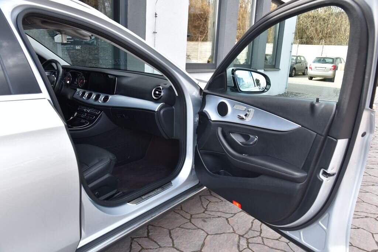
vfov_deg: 46.5
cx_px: 189
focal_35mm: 28
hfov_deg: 65.4
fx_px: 294
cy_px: 126
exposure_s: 1/125
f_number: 5.6
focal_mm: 28
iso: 500
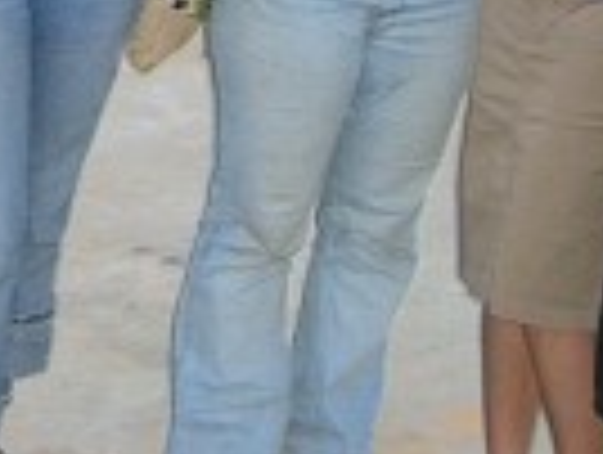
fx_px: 2373
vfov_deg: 10.3
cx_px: -22
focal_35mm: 136
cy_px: -351
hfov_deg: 14.2
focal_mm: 6.2
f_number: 2.7
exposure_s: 1/60
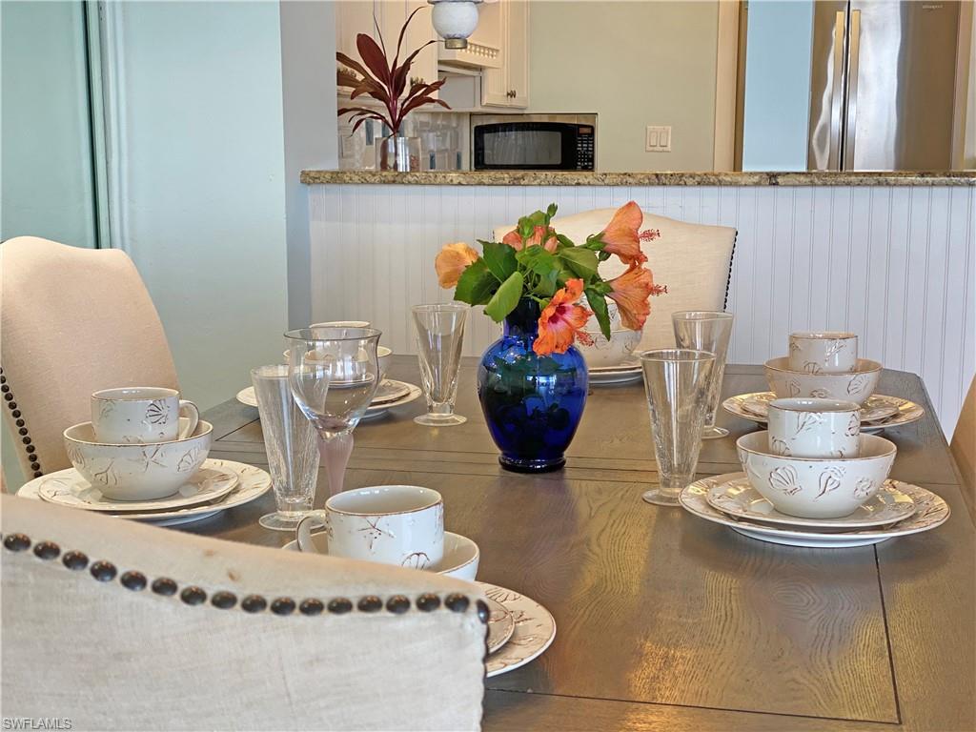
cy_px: 366
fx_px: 1466
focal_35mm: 52
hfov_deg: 36.8
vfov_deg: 28.0
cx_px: 488
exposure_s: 1/120
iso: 80
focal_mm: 6
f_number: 2
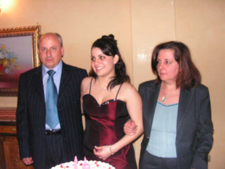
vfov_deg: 39.7
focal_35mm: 36
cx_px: 112
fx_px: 234
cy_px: 84
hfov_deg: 51.4
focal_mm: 6
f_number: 3.2
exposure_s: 1/40
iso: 200
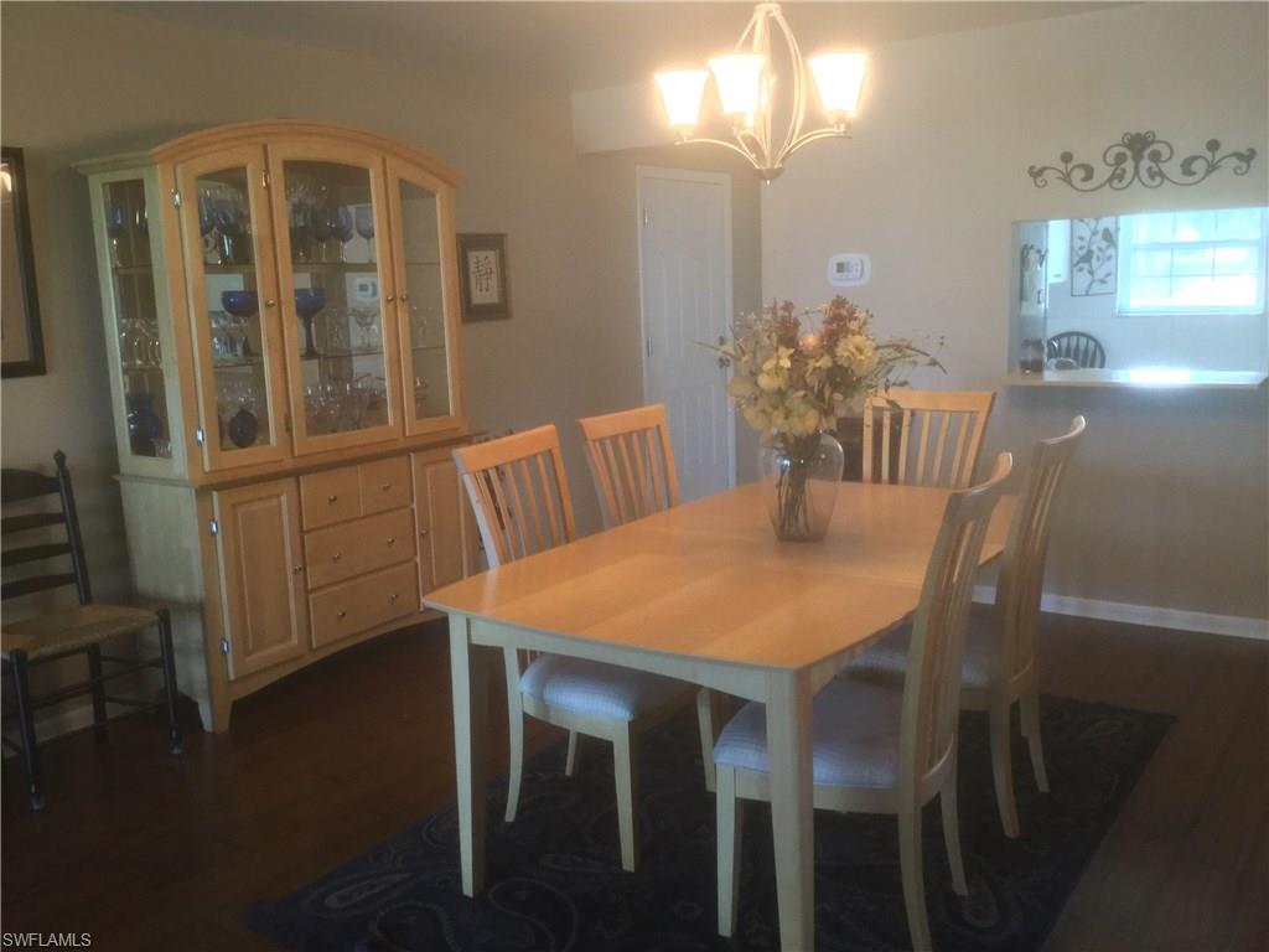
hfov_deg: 58.4
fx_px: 1136
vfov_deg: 45.4
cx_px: 634
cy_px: 476
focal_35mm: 31
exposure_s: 1/24
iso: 200
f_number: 2.4
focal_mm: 3.3
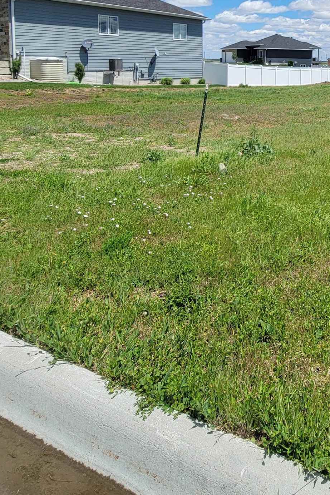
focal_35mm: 30
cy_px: 95
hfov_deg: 38.5
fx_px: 413
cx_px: 332
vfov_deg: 57.1
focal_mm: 2.2
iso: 50
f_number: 2.2
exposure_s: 1/2404
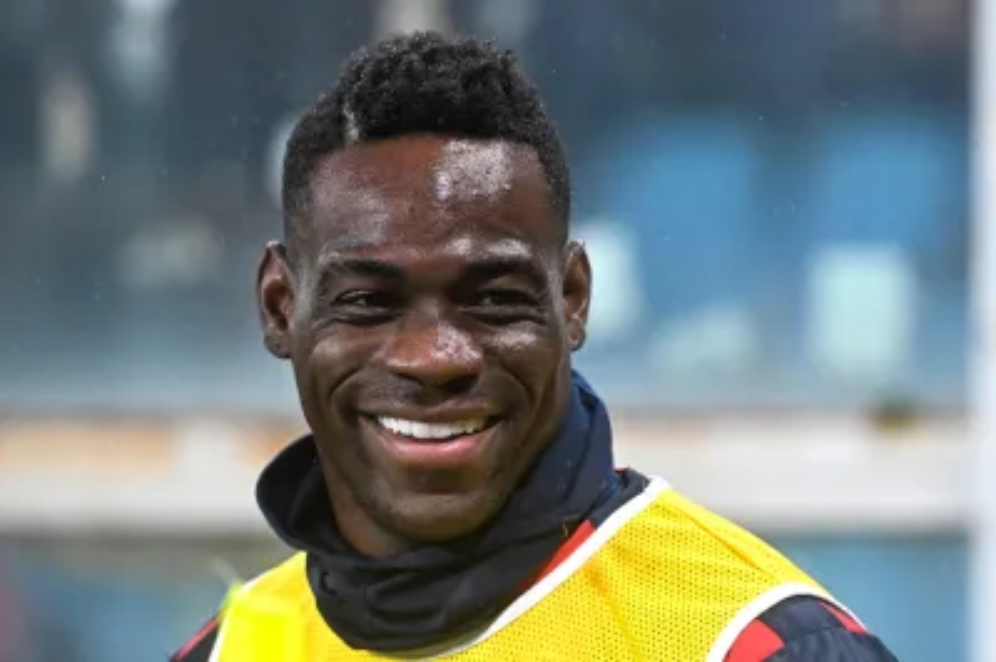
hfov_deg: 5.1
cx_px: 498
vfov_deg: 3.4
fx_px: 11196
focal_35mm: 405
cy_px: 331
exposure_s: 1/1250
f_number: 4
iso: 8000
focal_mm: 270
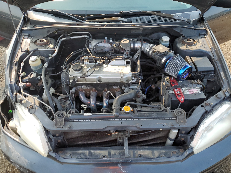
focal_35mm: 26
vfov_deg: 53.1
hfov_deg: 67.3
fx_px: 174
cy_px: 86
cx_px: 116
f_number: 1.5
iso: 50
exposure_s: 1/476
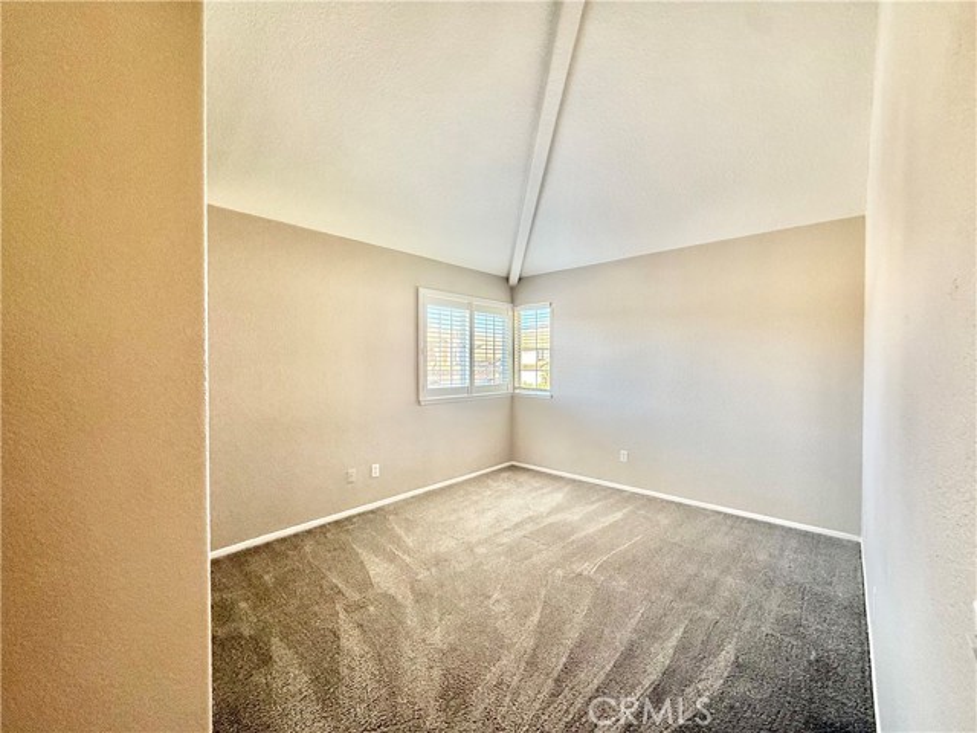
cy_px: 366
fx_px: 395
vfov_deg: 85.7
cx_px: 488
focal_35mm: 14
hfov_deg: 102.1
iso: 160
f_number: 2.2
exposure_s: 1/99
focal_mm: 2.22
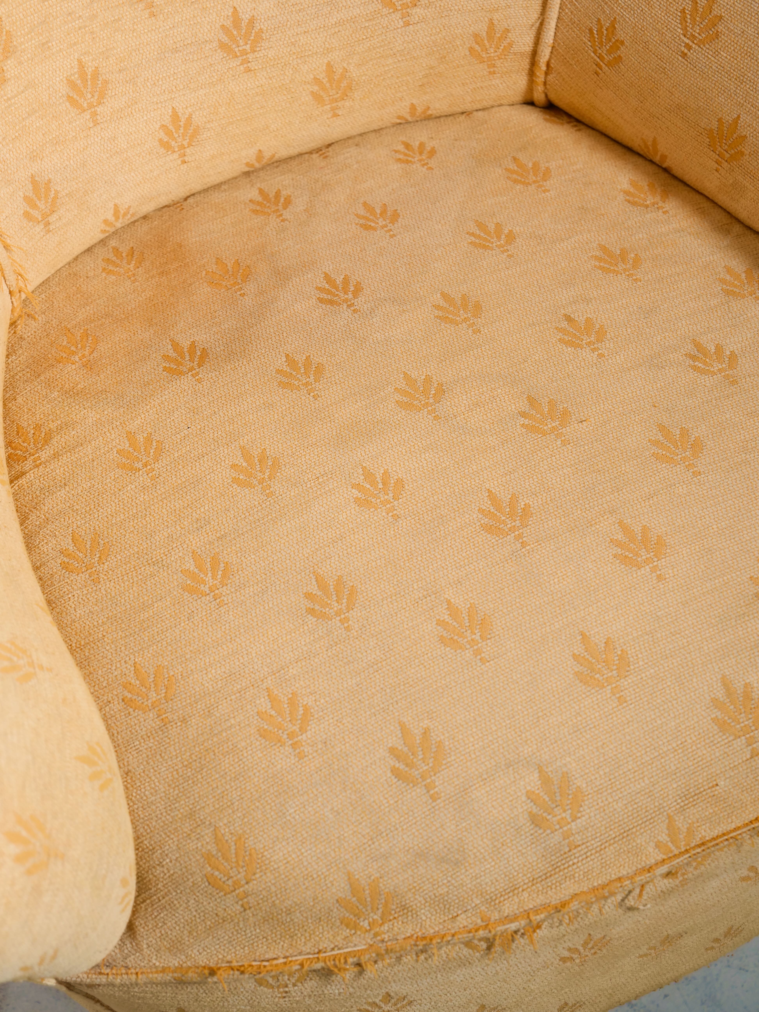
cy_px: 506
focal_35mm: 62
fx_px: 1813
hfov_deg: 23.7
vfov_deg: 31.2
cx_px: 380
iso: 400
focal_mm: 31
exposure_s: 1/40
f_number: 3.7
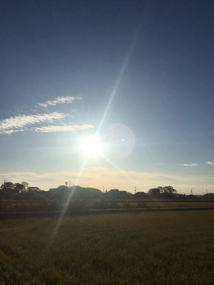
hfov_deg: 48.2
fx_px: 239
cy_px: 142
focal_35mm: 29
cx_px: 107
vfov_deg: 61.7
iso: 25
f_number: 2.2
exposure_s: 1/10989
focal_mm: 4.15
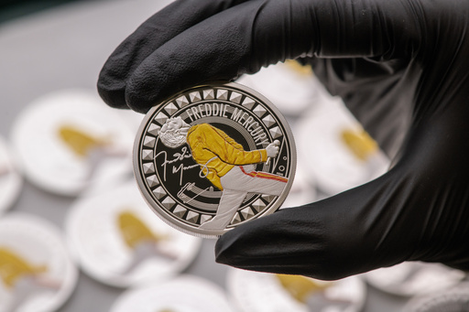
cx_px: 234
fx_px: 1367
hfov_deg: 19.5
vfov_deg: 13.0
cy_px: 156
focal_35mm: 105
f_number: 9
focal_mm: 105
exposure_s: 1/200
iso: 640
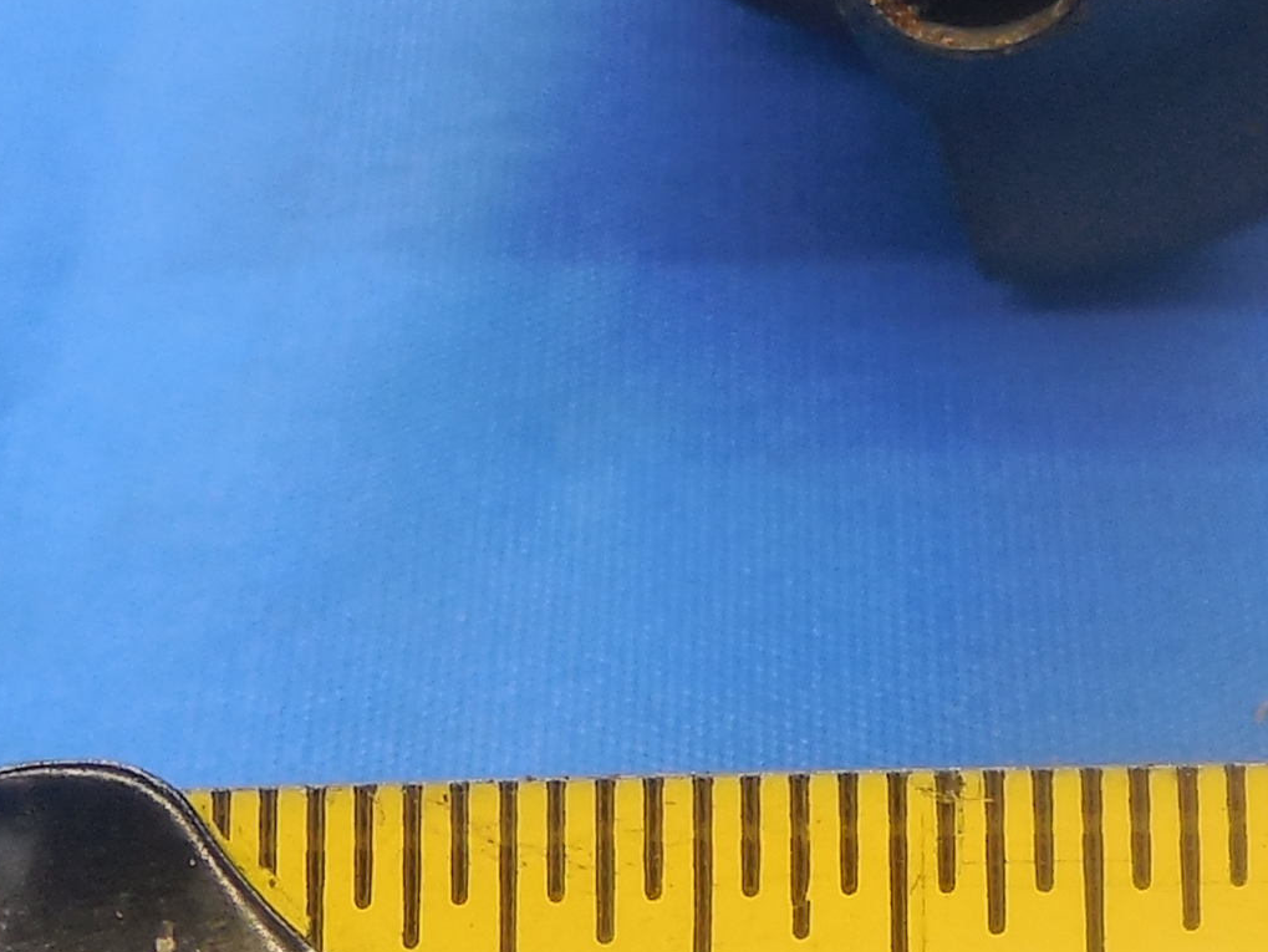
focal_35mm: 113
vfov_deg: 13.0
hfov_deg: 17.2
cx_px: 1059
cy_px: 54
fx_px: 4141
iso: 125
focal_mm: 4.5
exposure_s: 1/80
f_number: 3.3
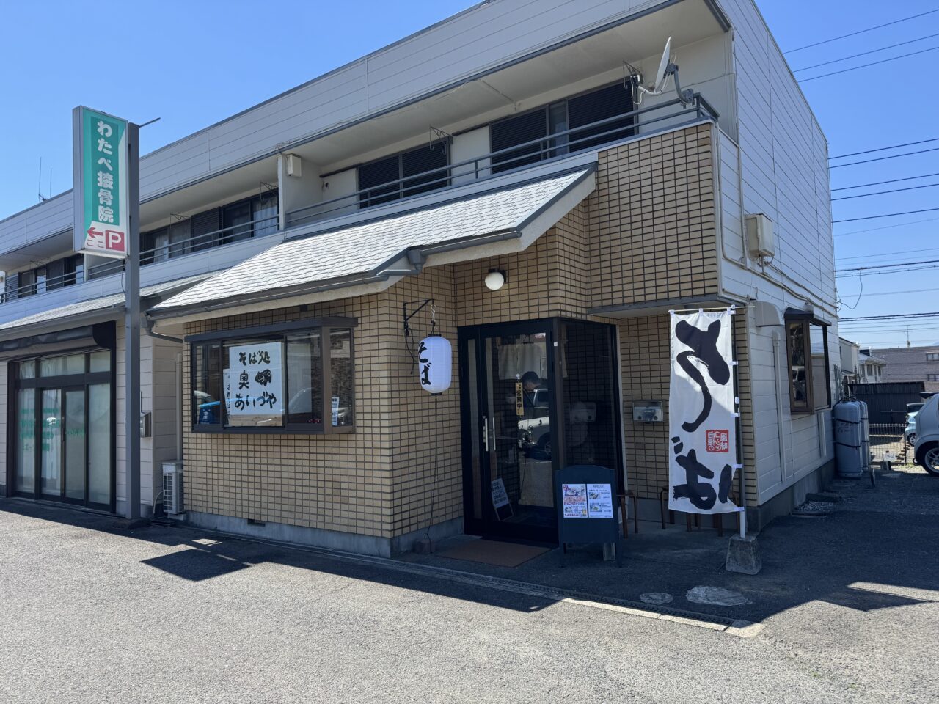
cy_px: 352
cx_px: 470
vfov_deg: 56.8
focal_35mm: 24
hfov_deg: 71.6
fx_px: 651
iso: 80
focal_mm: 6.76
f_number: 1.78
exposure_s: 1/2604
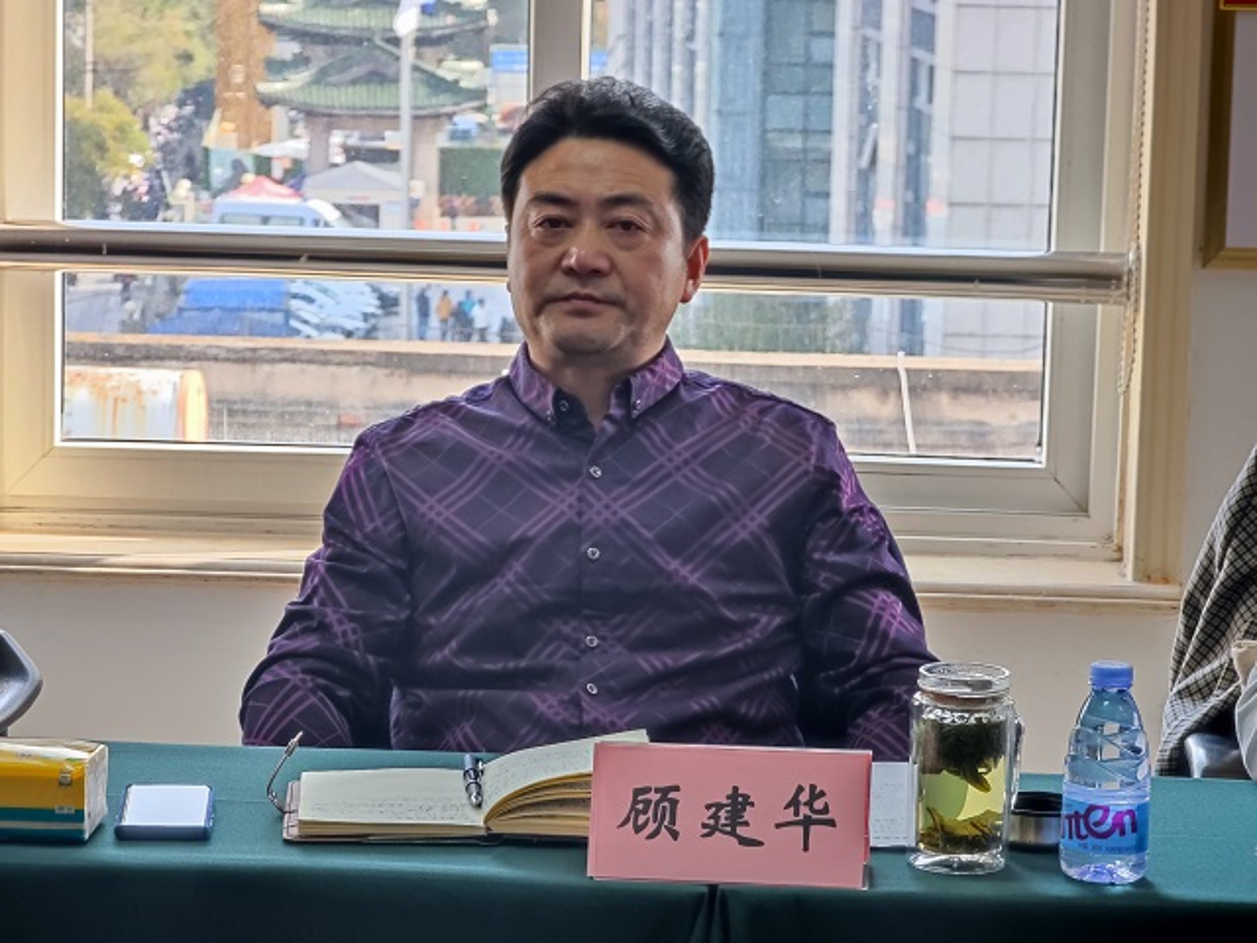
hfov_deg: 15.5
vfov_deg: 11.7
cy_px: 472
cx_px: 628
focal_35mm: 127
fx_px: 4612
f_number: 4.1
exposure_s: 1/50
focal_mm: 22
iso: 689
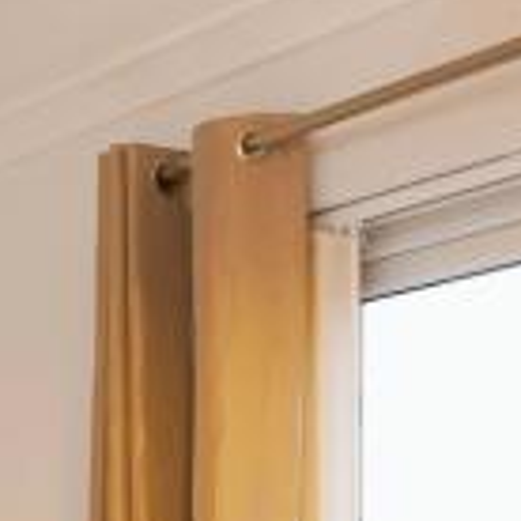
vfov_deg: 15.8
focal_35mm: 101
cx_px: -253
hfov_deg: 15.9
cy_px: 780
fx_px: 1720
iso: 125
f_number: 8
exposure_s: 1/1.25
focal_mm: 16
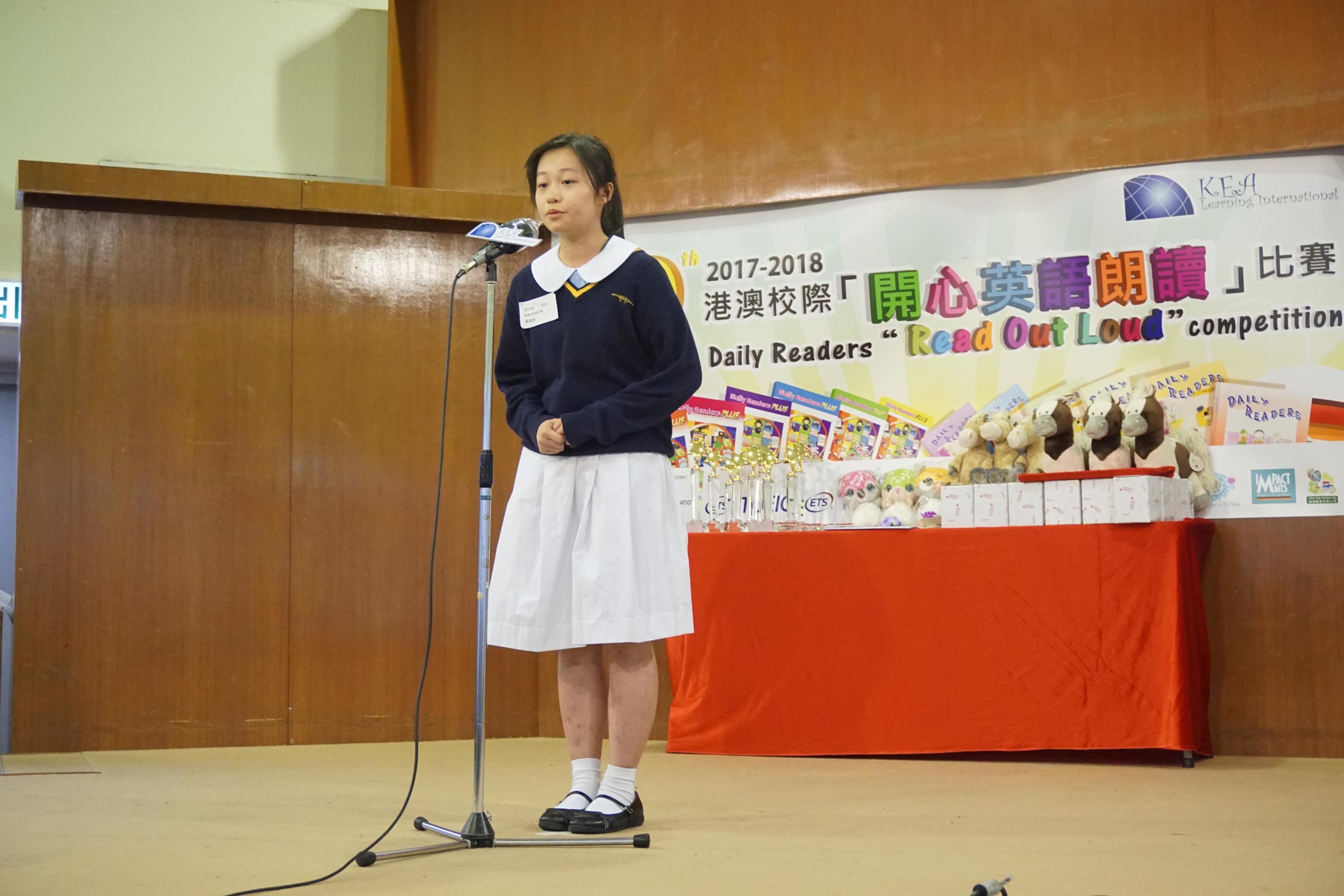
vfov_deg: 27.3
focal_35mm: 50
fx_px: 1848
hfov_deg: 40.0
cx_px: 672
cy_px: 448
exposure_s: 1/60
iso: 2000
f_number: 5
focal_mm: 33
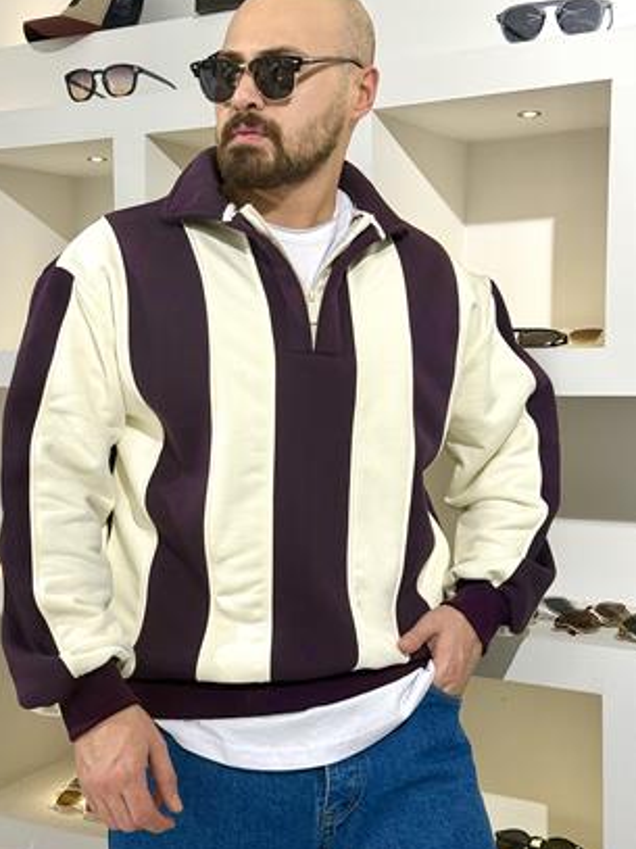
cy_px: 430
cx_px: 282
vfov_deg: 34.9
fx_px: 1348
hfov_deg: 26.5
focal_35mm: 55
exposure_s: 1/100
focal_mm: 6.76
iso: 80
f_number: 1.78
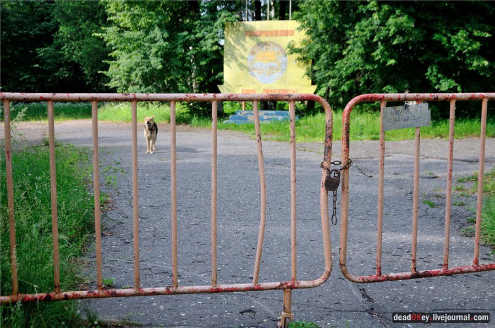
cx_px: 248
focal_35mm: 44
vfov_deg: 30.7
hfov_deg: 45.0
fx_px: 597
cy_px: 164
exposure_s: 1/250
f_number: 5
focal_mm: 29
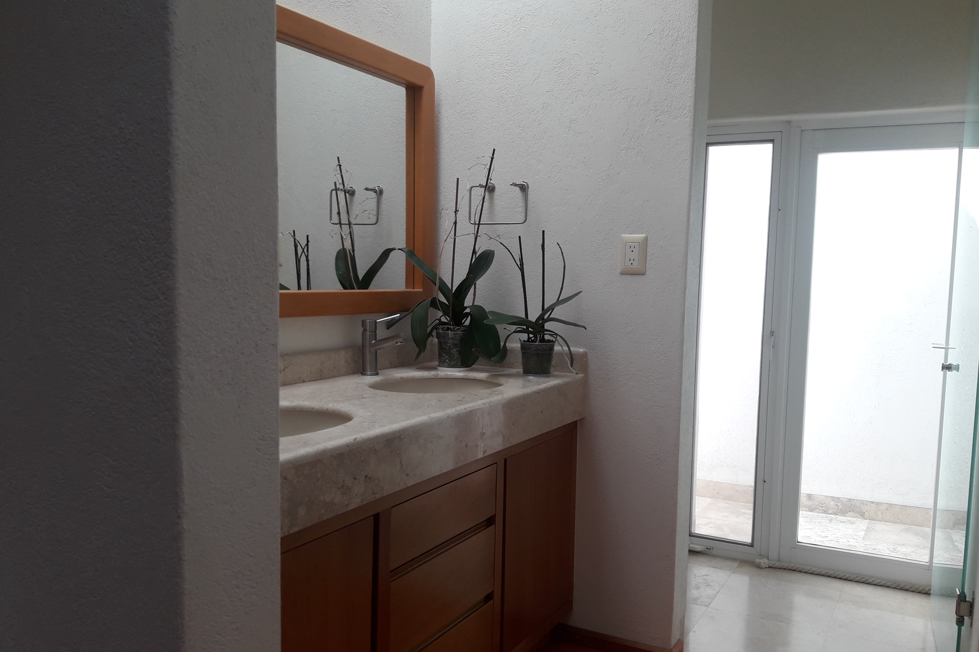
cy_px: 345
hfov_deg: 61.9
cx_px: 502
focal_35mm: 30
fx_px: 816
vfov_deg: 43.6
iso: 40
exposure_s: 1/221
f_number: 1.9
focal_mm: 3.7
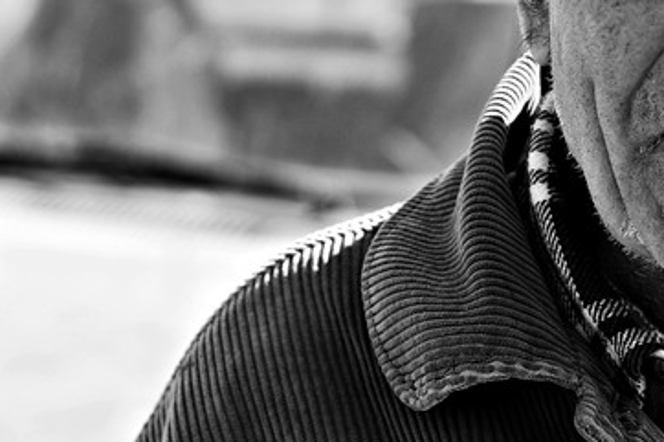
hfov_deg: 12.3
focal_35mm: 166
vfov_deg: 8.2
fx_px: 3060
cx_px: 541
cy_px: -40
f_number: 2.8
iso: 100
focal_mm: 50
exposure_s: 1/500
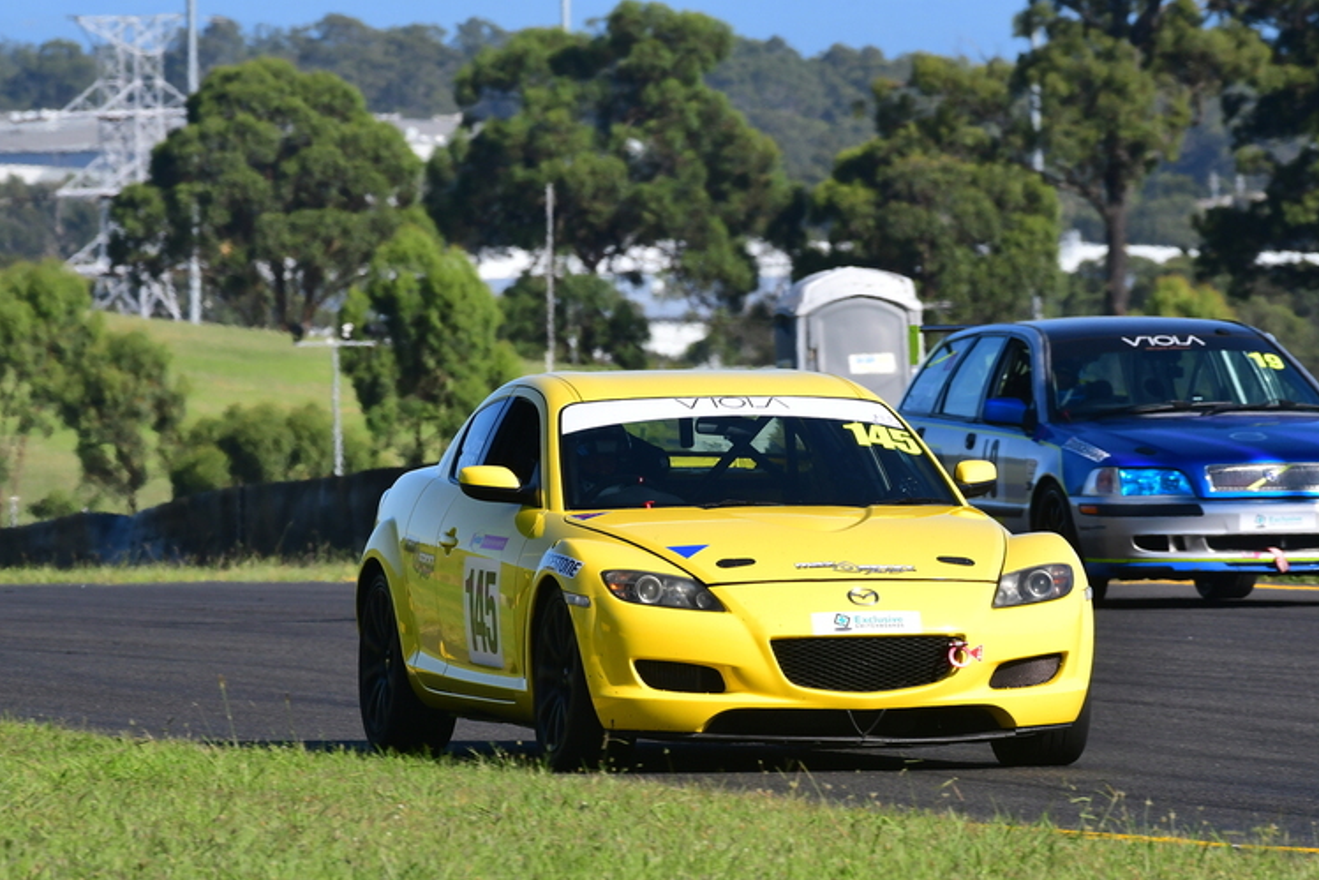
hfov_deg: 4.1
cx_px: 681
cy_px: 433
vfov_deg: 2.8
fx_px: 18212
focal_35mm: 497
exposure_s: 1/640
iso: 500
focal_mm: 310
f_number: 11
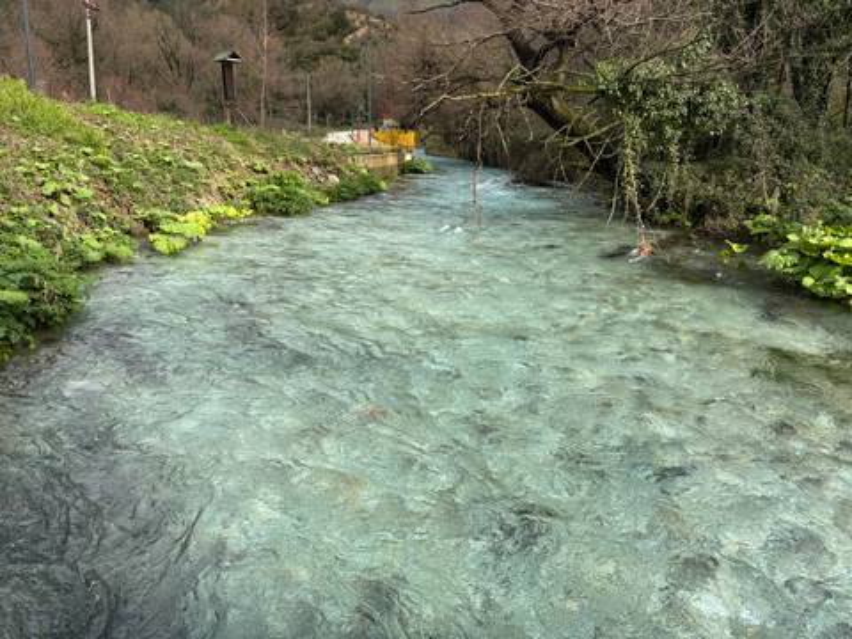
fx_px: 640
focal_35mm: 26
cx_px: 426
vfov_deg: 53.1
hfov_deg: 67.3
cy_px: 320
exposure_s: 1/1239
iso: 50
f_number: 1.6
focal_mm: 5.96
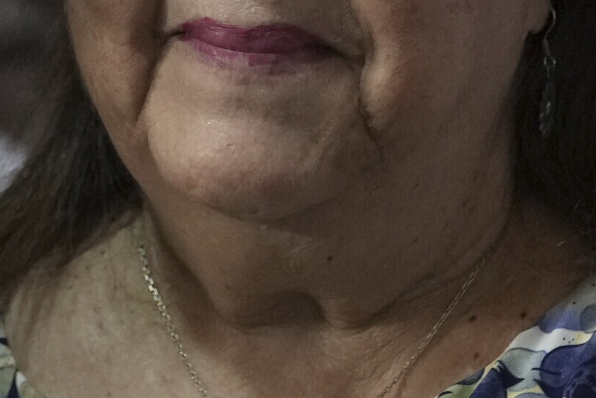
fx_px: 15683
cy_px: -203
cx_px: -167
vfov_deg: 1.5
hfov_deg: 2.2
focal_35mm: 947
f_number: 2.8
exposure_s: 1/800
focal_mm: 138
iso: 2500
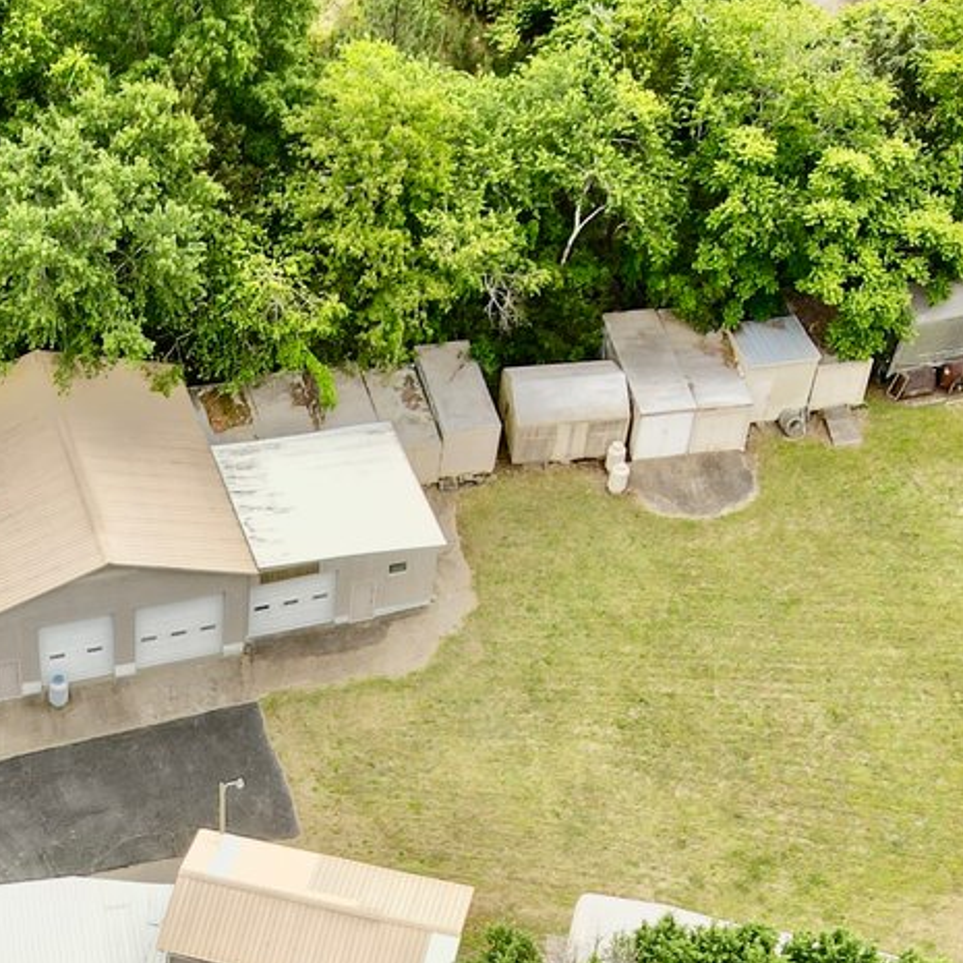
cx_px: 183
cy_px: 1099
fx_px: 2172
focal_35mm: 69
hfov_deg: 24.6
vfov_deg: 23.3
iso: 110
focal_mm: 4.5
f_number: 2.8
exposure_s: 1/320
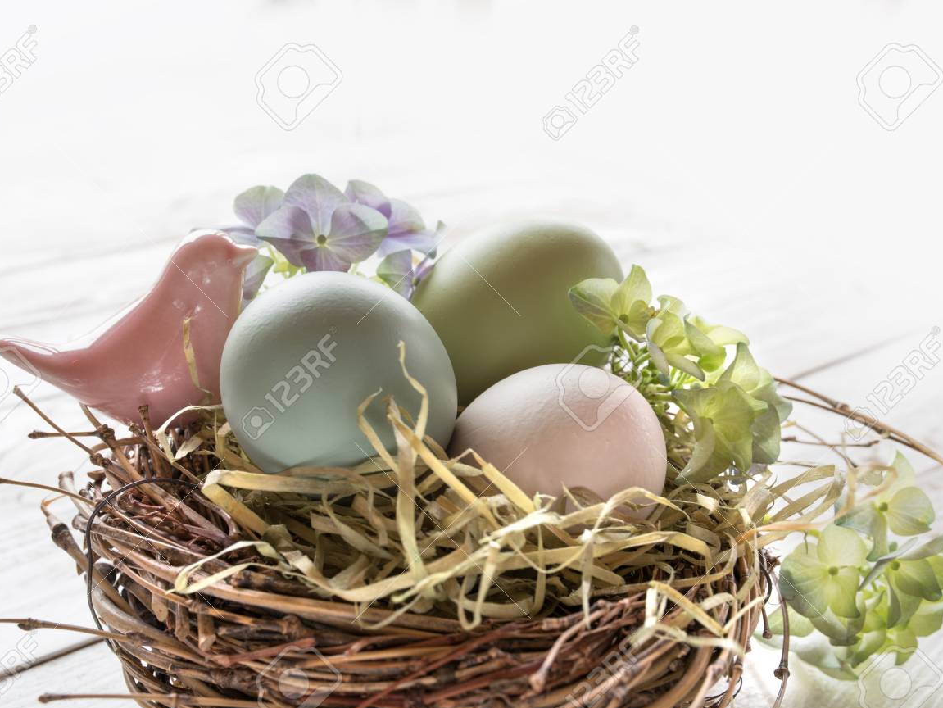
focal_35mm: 38
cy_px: 354
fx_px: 1036
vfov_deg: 37.7
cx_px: 442
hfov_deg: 48.9
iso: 100
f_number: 11
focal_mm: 35
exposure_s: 1/2.5
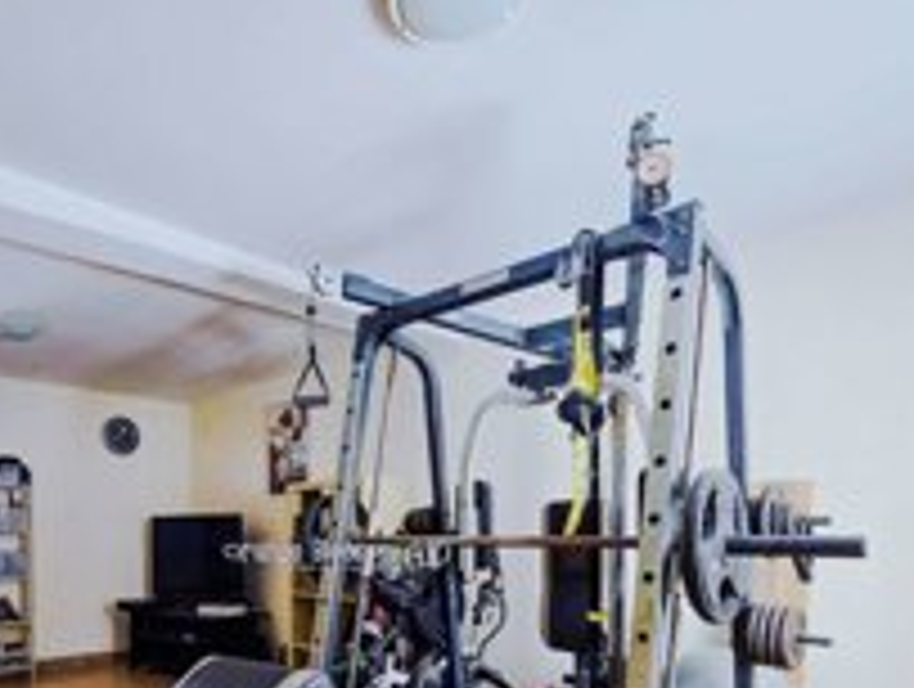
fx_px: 608
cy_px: 553
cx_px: 338
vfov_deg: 54.8
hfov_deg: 72.5
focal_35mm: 23
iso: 200
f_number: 2.2
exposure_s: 1/50
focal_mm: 2.2
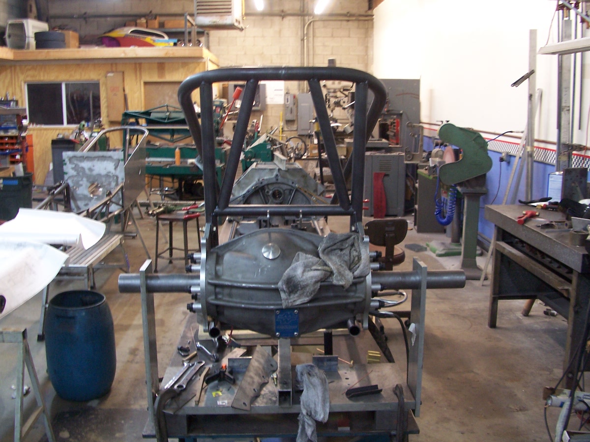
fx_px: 597
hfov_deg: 52.6
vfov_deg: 40.7
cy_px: 221
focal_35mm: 35
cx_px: 295
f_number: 2.8
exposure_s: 1/8
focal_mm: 6
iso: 140
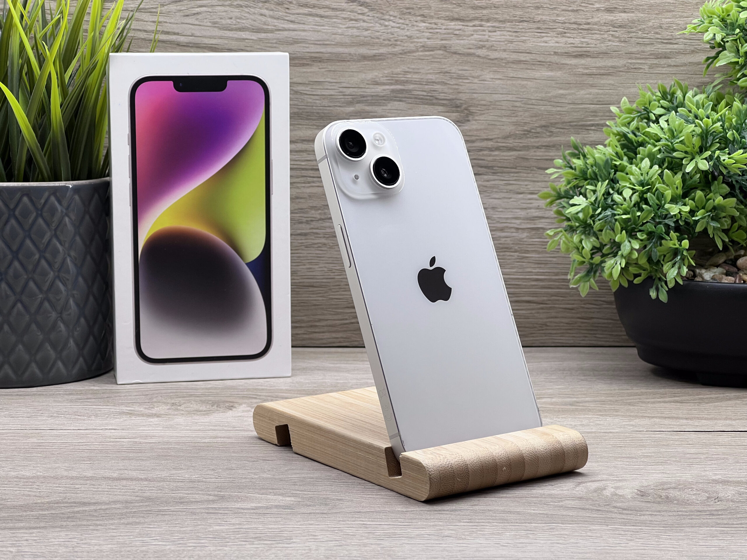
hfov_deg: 25.3
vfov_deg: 19.1
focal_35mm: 77
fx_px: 1662
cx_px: 374
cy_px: 280
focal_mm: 9
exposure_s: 1/100
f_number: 2.8
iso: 64
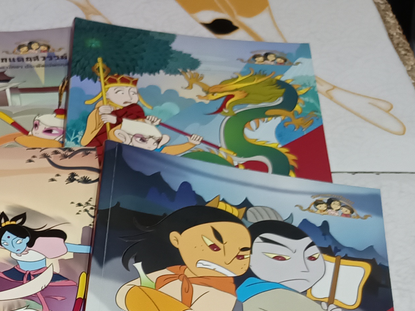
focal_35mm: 77
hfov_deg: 23.4
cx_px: -72
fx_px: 923
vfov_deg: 17.5
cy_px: 439
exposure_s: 1/33.3
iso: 1131
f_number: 1.7
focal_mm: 5.31
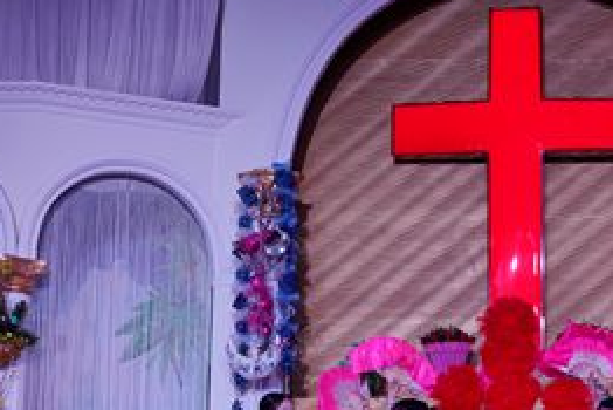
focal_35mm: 87
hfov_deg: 22.9
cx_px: 536
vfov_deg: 15.6
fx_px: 1482
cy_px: 356
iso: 320
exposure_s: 1/160
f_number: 4
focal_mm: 38
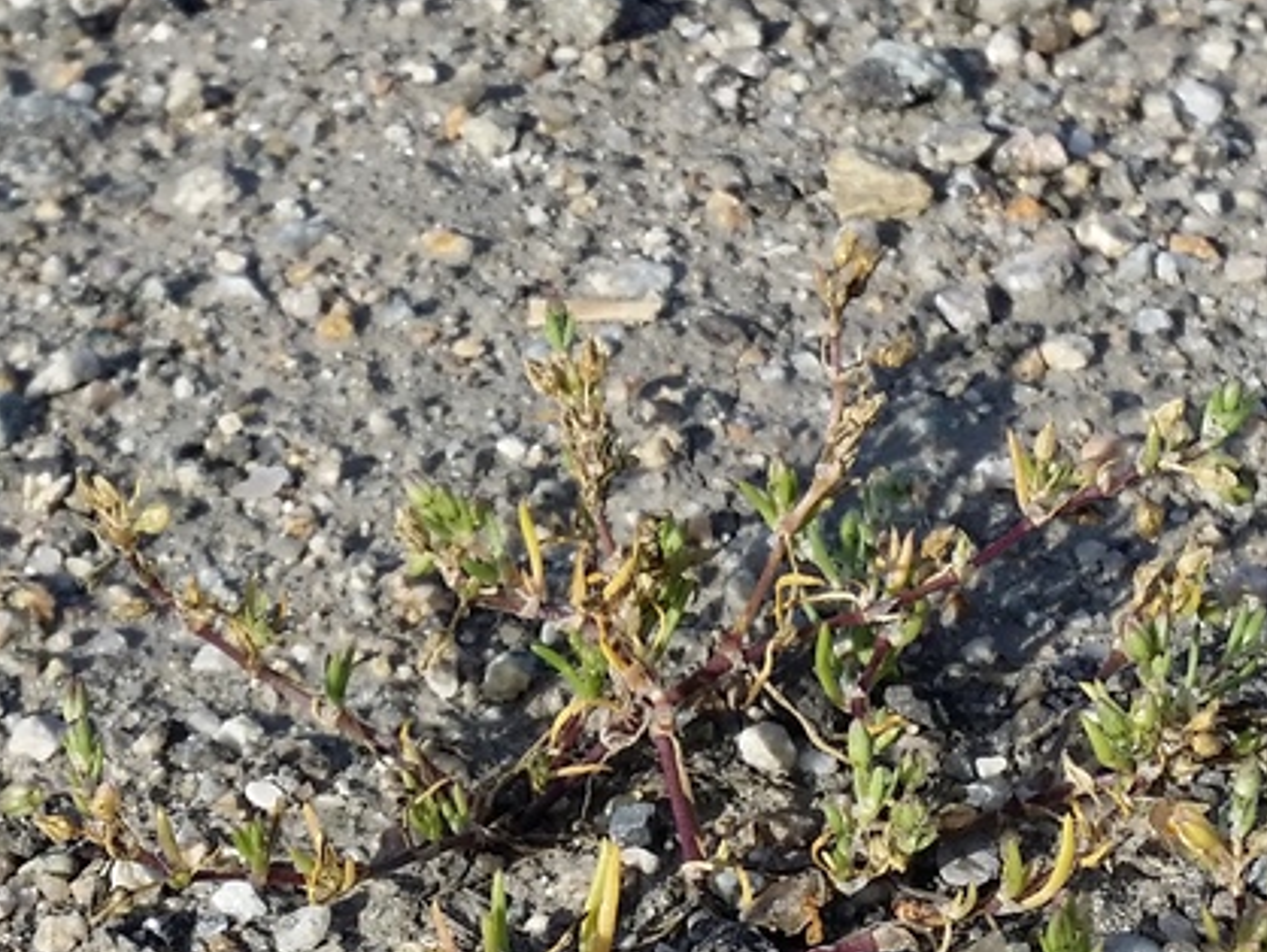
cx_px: 452
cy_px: 164
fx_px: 3699
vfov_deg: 14.6
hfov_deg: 19.4
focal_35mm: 101
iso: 50
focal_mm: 4.13
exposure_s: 1/1048
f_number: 2.2
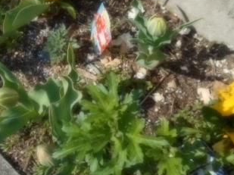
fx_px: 317
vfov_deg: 30.8
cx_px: 92
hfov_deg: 40.3
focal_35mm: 47
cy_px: 82
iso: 80
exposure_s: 1/640
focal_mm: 5.2
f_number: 4
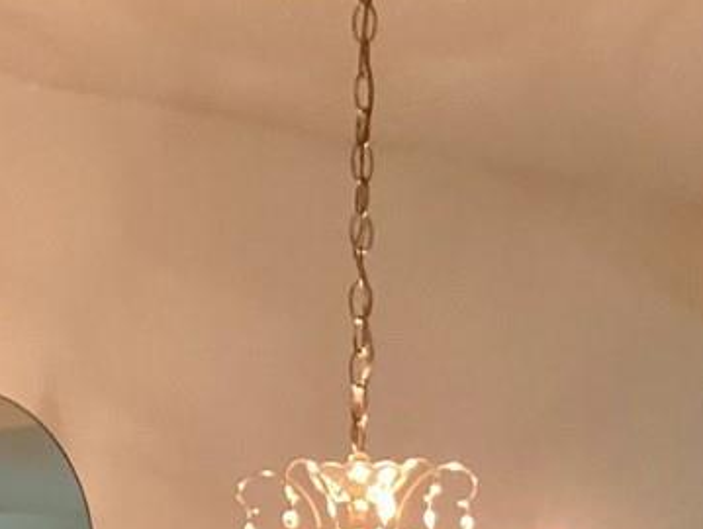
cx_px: 106
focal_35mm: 138
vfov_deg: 10.1
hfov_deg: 14.2
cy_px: 972
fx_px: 2805
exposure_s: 1/33
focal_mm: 3.3
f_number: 2.4
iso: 320
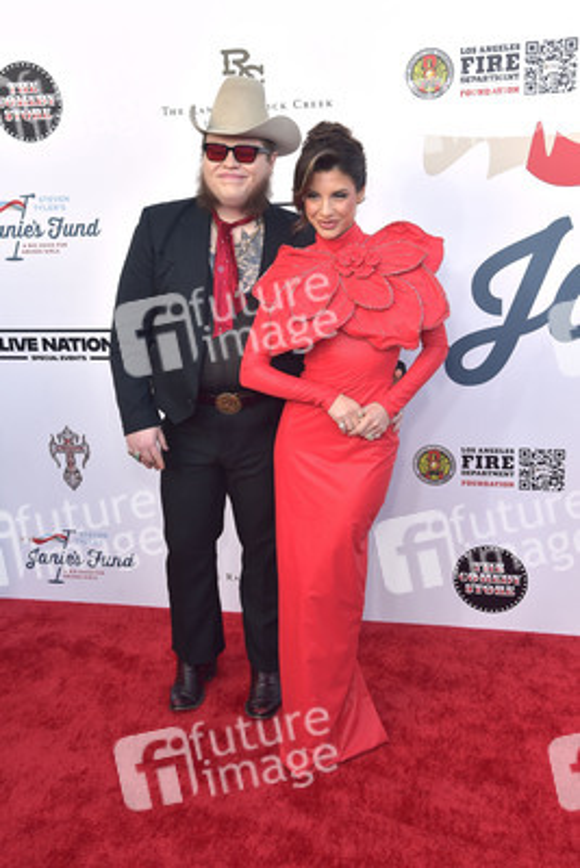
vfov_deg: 48.4
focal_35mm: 40
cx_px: 290
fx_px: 966
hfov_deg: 33.4
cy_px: 434
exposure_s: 1/250
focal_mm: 40
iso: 500
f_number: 6.3
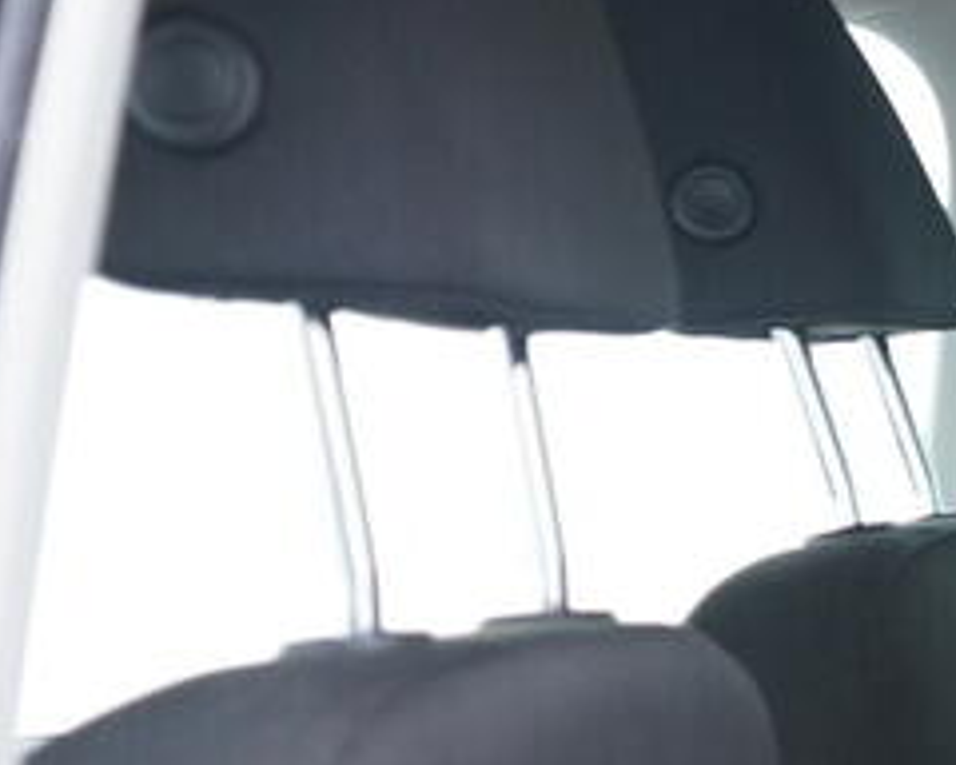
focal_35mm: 144
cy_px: 1181
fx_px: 4074
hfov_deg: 12.0
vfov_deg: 10.3
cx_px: 1872
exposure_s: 1/40
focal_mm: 24
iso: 400
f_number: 2.8
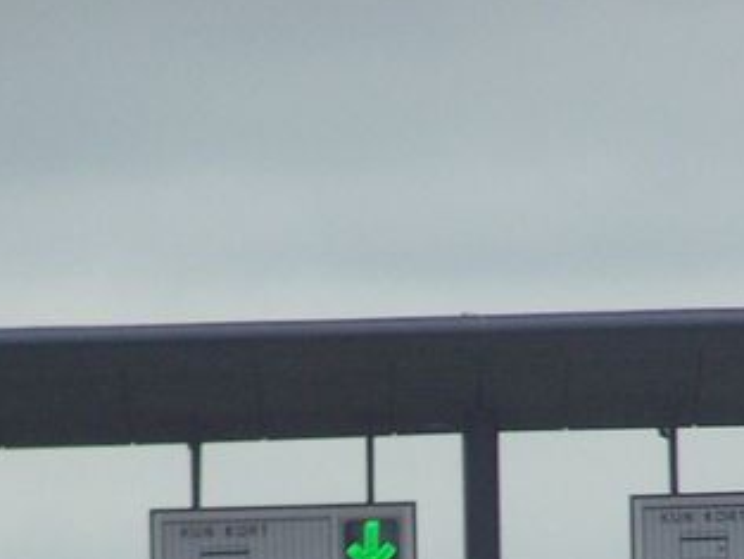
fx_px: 20878
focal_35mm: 971
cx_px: 416
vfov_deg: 1.5
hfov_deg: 2.0
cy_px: 661
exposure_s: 1/180
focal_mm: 63
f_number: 3.7
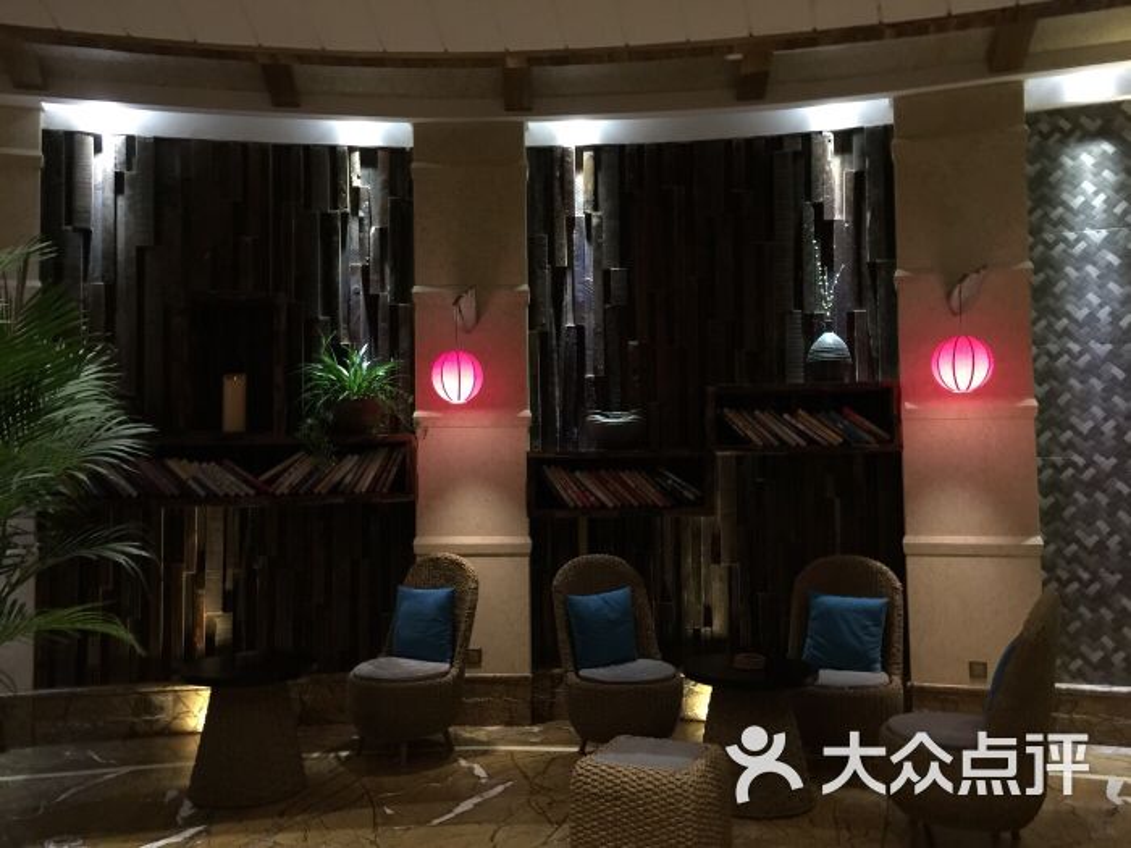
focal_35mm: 29
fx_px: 948
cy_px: 424
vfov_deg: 48.2
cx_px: 566
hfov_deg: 61.7
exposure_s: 1/4
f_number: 2.2
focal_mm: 4.15
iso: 125
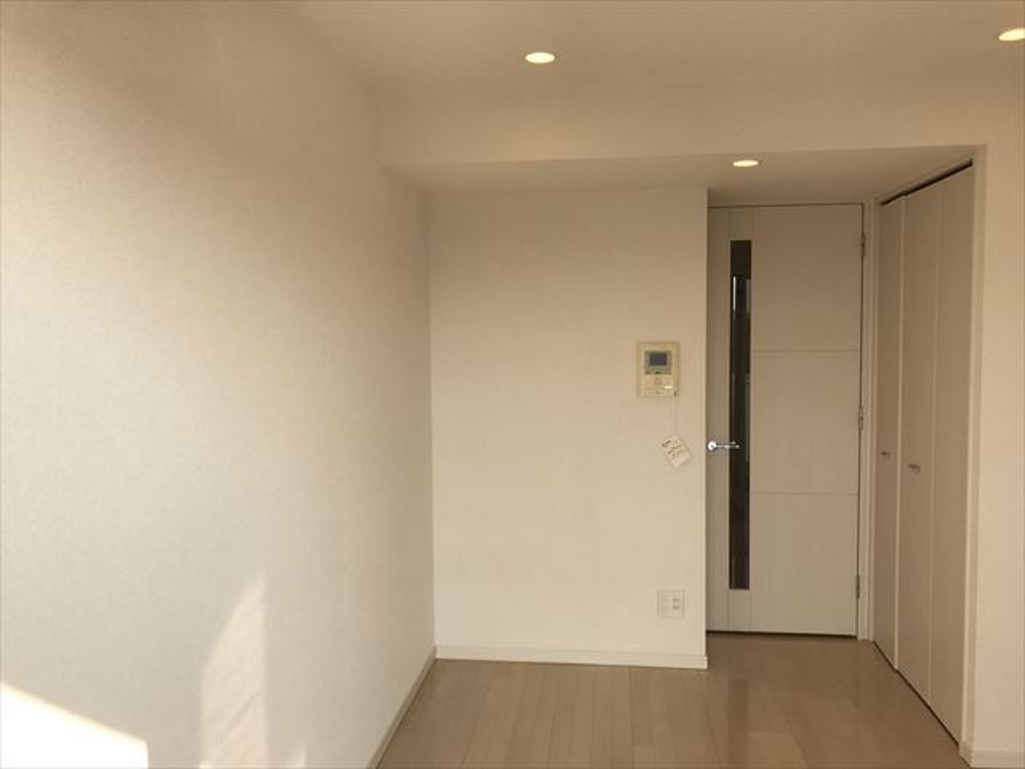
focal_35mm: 28
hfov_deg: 63.4
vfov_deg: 49.7
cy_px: 384
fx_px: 829
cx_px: 512
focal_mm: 3.99
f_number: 1.8
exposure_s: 1/626
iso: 20
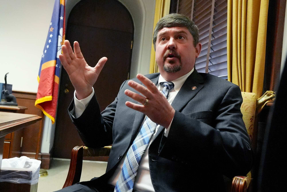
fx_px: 287
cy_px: 96
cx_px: 144
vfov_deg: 36.9
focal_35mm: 36
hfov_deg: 53.1
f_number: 4
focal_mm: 24
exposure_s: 1/200
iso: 6400
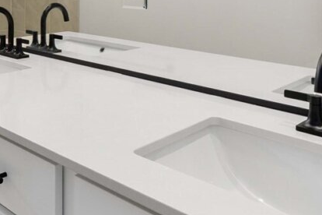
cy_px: -7
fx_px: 394
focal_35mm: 44
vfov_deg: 28.4
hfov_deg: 39.8
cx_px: 9
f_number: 7.1
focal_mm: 13
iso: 1000
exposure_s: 1/13
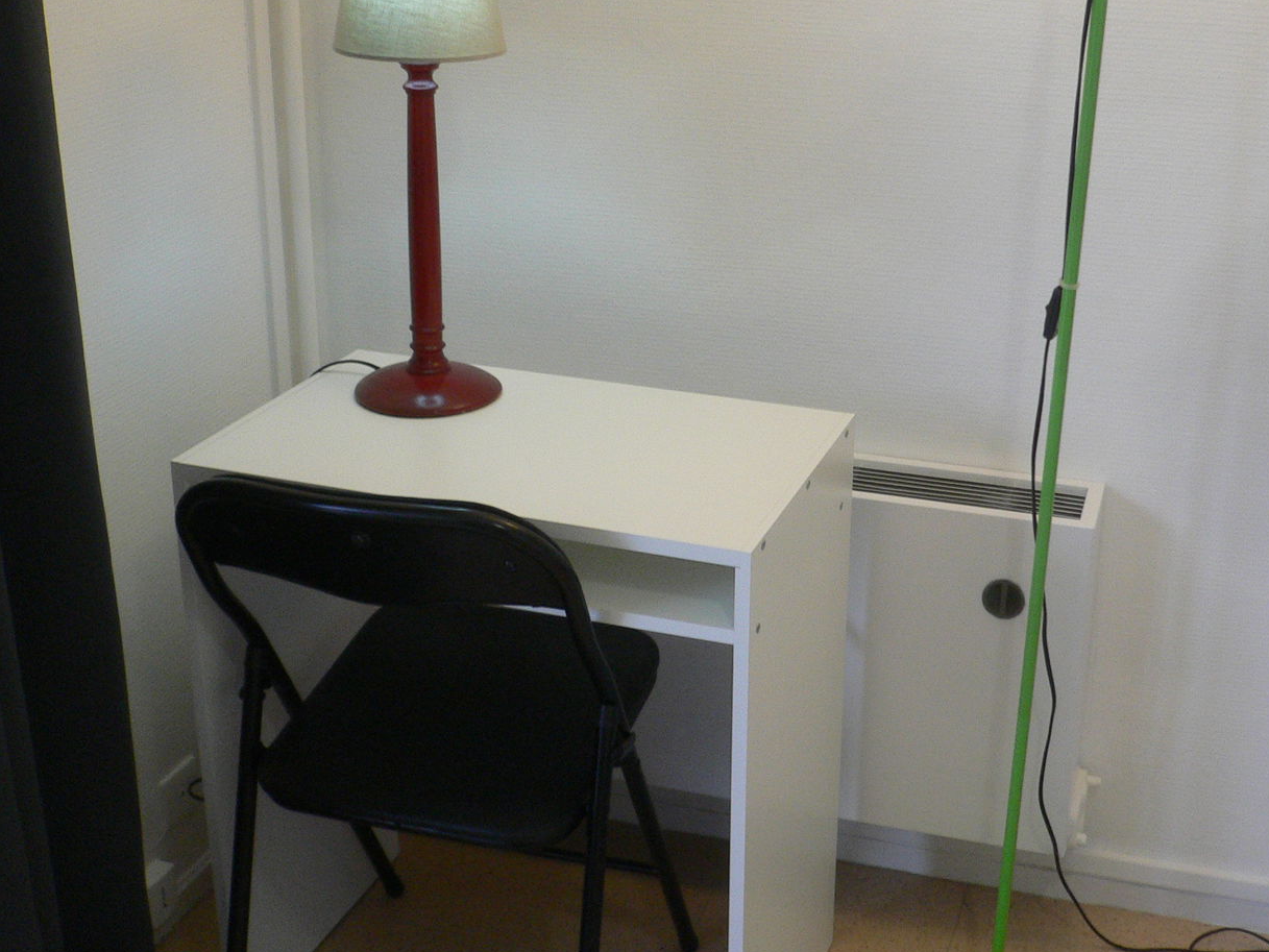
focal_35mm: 46
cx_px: 800
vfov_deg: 31.4
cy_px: 373
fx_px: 1686
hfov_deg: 40.9
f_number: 2.8
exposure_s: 1/15
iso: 200
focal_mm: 5.8
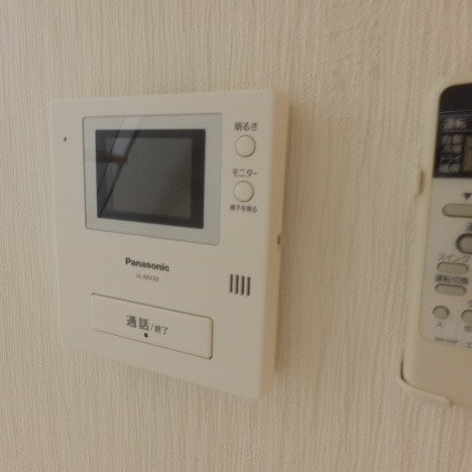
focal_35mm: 29
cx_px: 185
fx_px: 447
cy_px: 237
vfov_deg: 55.6
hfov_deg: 55.1
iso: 250
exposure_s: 1/30
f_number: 3
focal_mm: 4.2
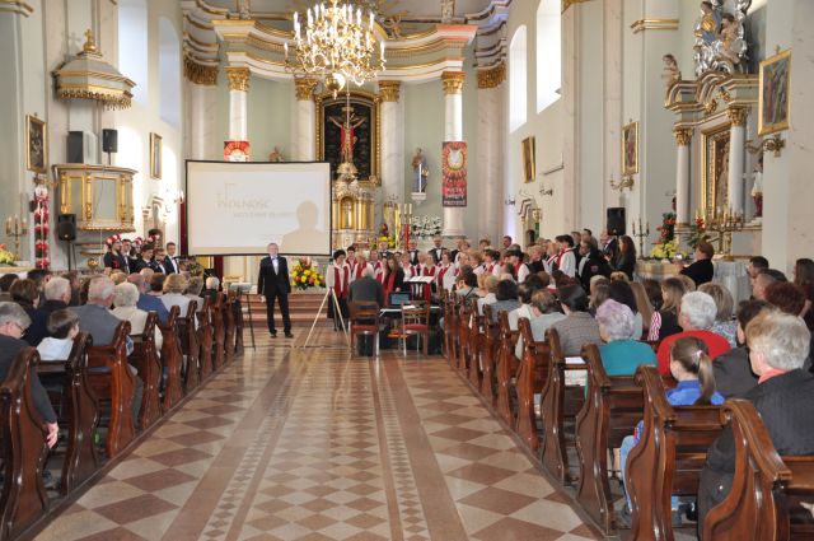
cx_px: 407
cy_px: 270
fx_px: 711
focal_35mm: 32
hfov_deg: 59.6
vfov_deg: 41.6
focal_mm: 21
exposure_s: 1/60
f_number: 4
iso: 800
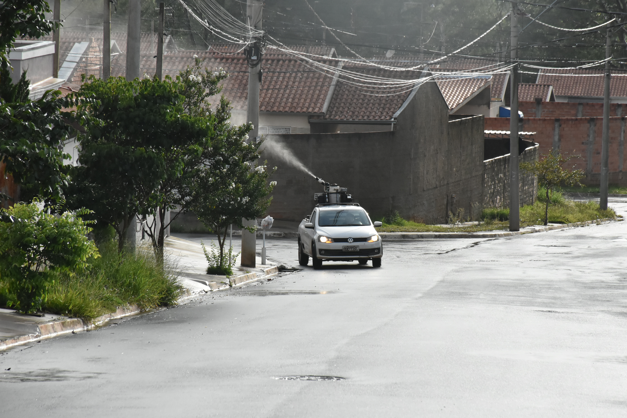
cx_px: 314
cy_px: 209
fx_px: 3658
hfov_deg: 9.8
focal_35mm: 210
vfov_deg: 6.5
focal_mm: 140
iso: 2000
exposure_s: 1/1600
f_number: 13
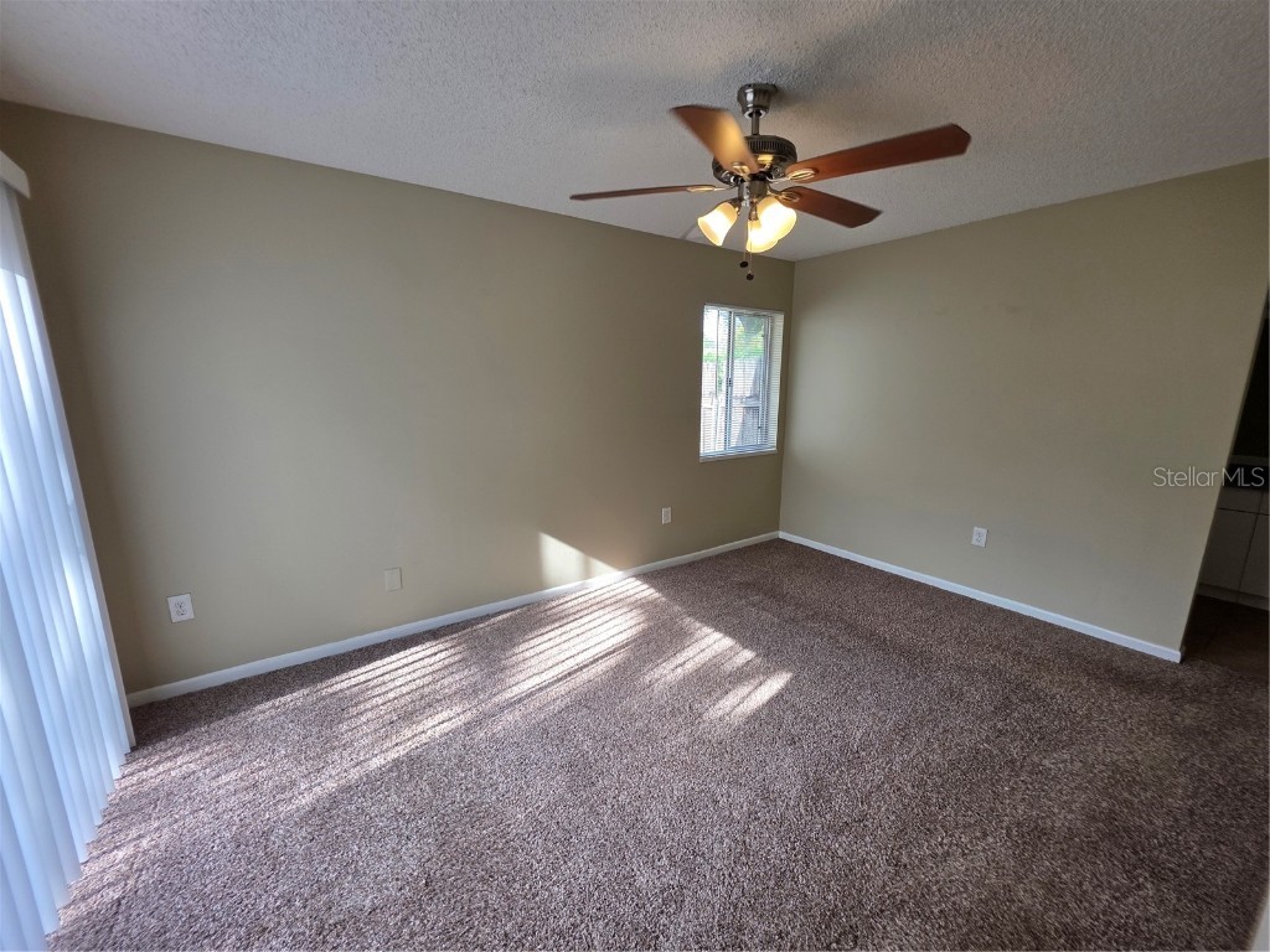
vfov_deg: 89.9
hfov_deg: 106.2
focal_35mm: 13
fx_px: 477
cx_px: 635
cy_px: 476
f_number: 1.9
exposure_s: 1/120
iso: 40
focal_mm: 2.2
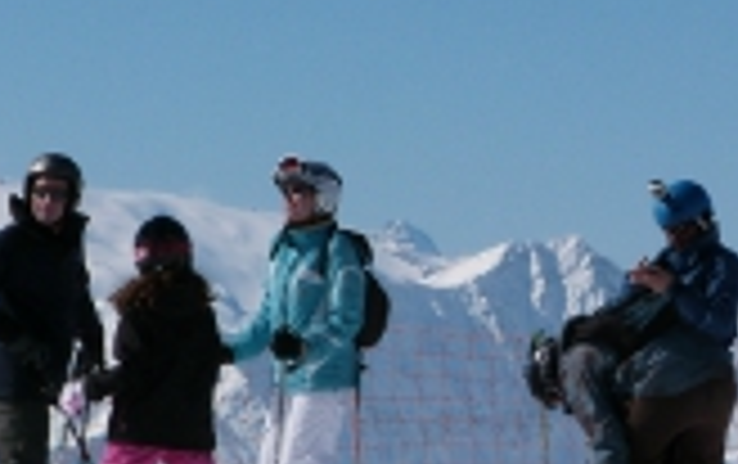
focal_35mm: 325
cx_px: 860
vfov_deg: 4.1
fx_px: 6546
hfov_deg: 6.4
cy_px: 160
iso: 100
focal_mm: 19.7
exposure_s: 1/1300
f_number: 5.6
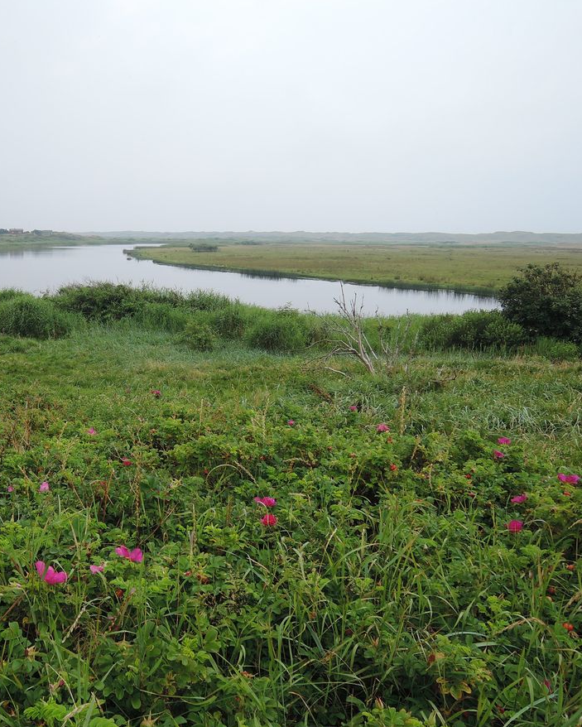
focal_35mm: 32
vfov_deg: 55.6
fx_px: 689
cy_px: 368
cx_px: 127
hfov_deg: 43.9
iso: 80
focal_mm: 5.1
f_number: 2.8
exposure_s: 1/500
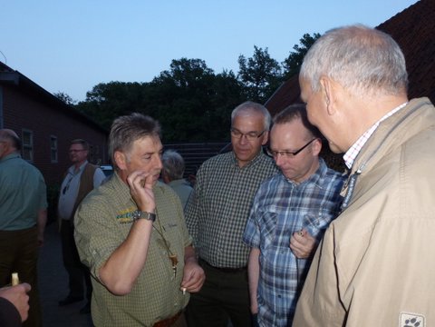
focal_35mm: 30
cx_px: 218
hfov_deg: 60.0
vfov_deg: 46.8
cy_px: 164
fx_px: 377
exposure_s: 1/60
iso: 200
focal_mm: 5.4
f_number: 3.5
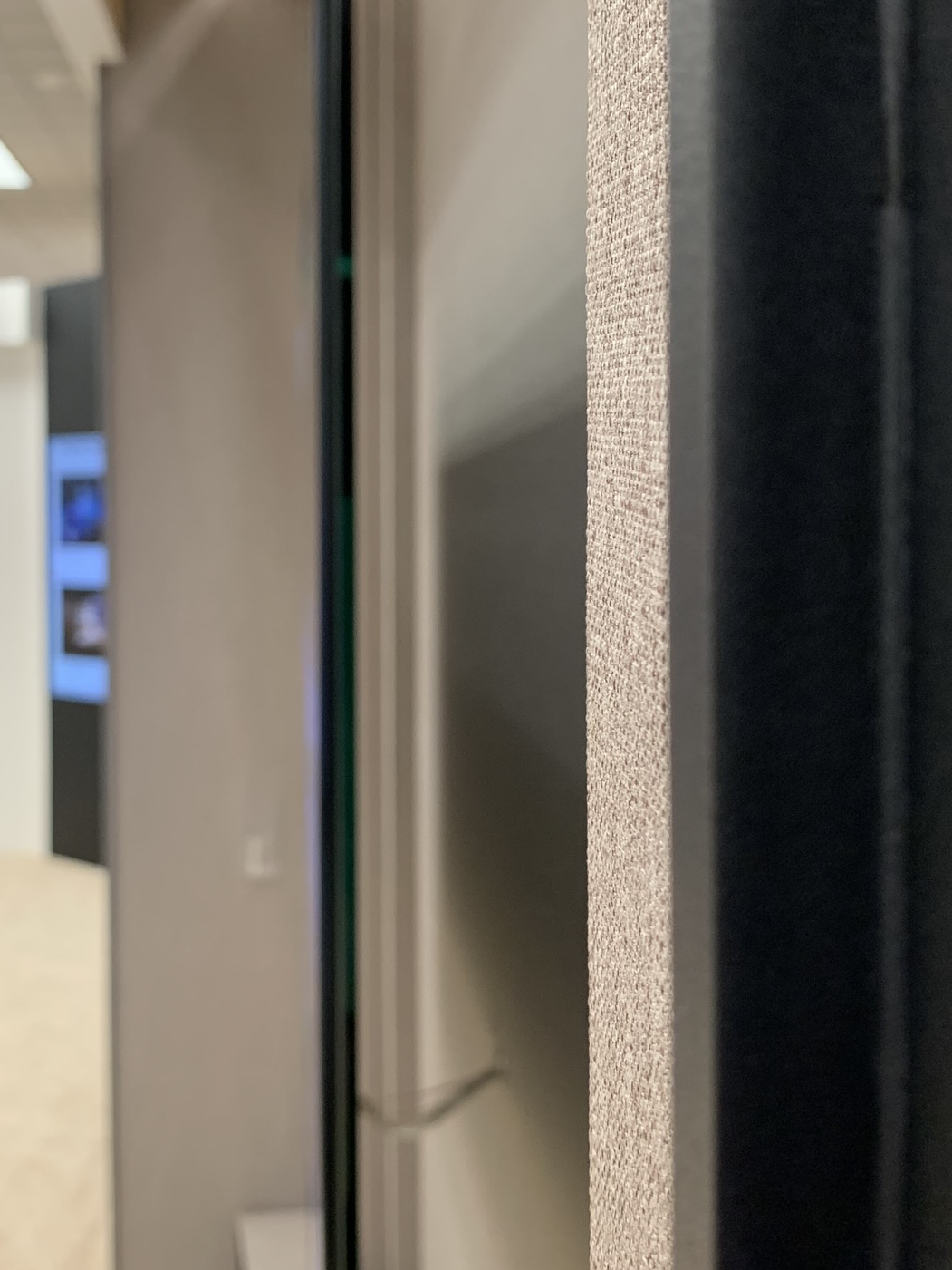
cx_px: 409
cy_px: 593
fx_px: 1393
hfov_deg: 37.7
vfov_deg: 48.9
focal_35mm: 38
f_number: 1.8
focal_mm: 4.25
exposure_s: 1/60
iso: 160
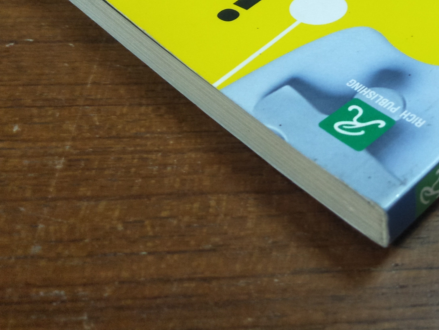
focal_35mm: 38
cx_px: 404
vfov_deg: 35.2
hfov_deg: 44.1
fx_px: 482
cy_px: 23
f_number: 2.2
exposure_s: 1/33
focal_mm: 3.46
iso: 250
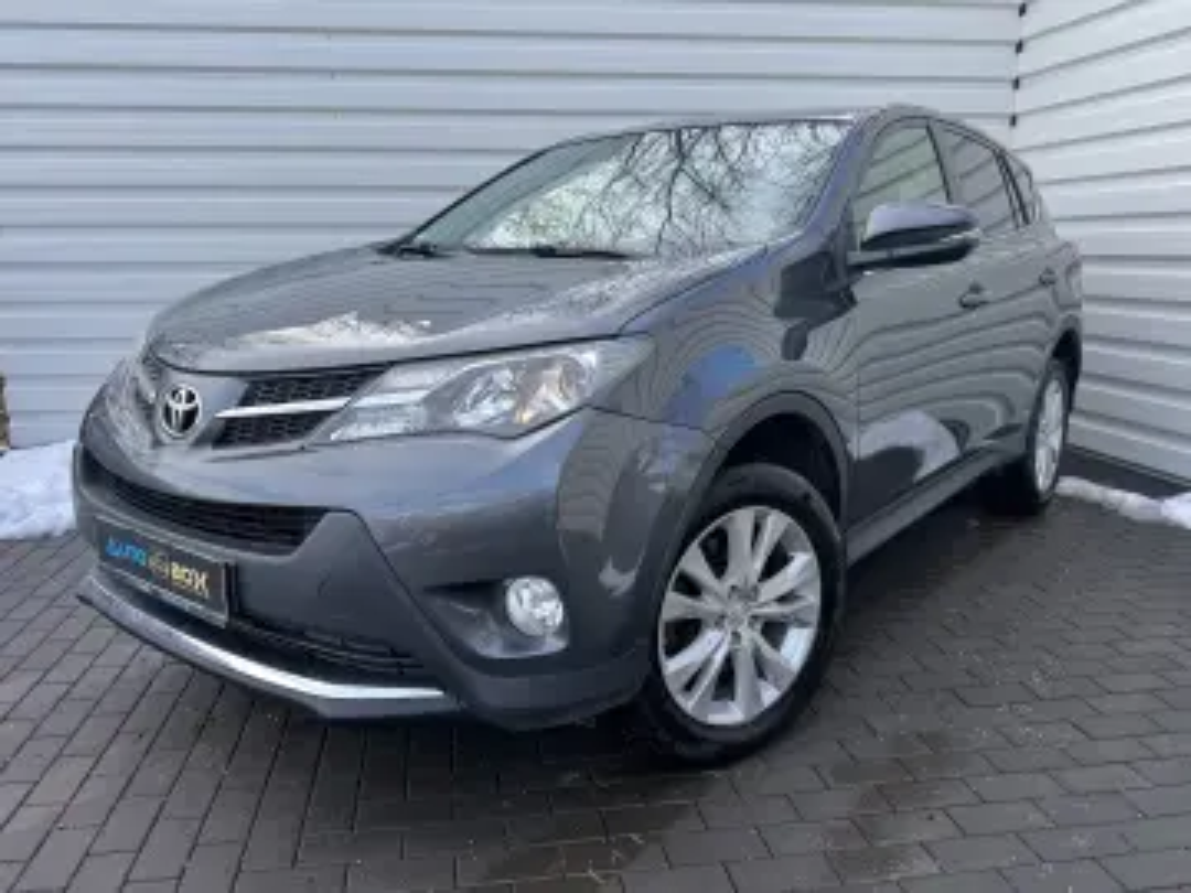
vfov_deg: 56.8
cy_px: 446
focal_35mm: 24
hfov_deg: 71.6
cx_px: 596
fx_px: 826
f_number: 1.78
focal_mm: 6.76
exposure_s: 1/943
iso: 80
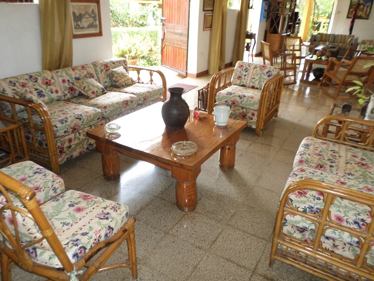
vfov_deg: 53.1
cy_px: 145
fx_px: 281
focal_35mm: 26
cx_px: 186
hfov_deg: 67.3
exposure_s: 1/30
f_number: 2.5
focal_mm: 4.5
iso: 160
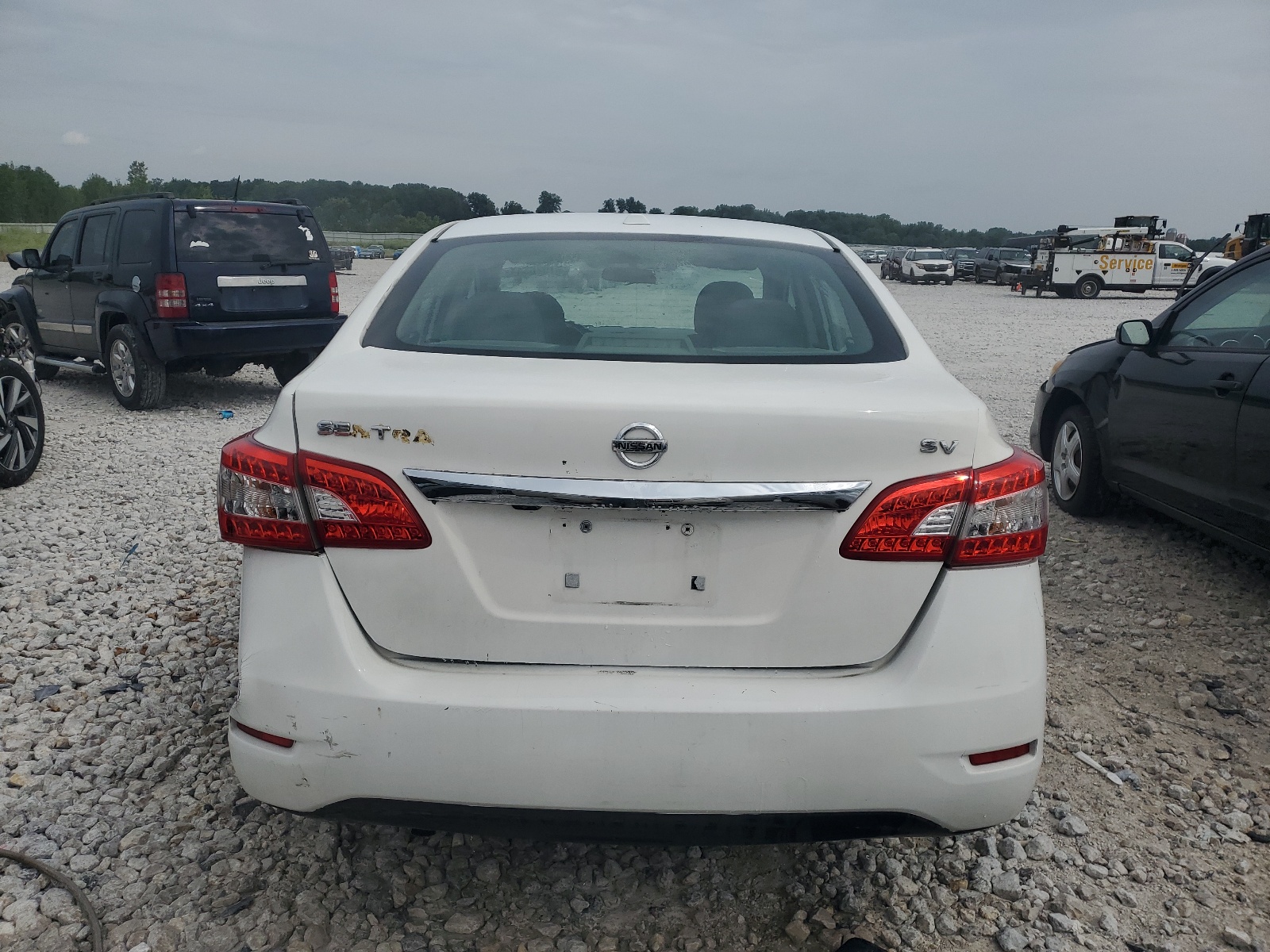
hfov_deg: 67.3
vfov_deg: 53.1
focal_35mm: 26
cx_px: 635
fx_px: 954
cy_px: 476
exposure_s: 1/10000
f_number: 1.5
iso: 50
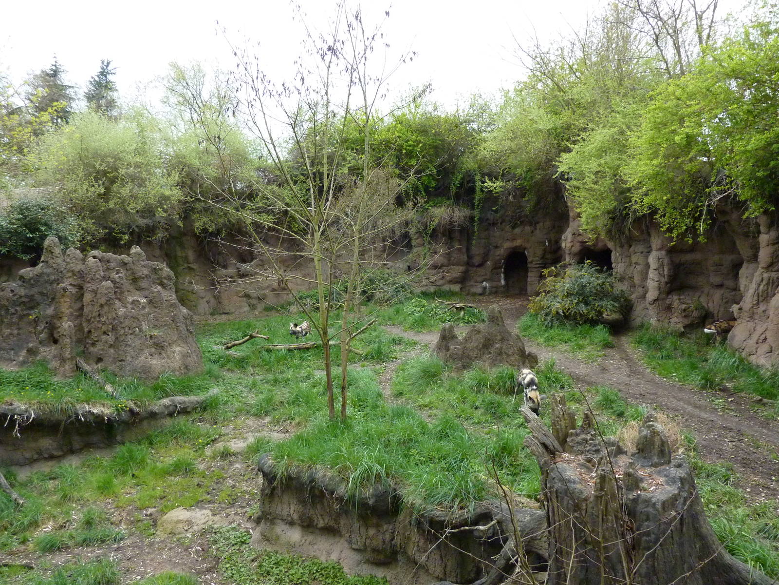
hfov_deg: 69.4
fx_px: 563
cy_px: 292
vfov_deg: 54.9
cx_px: 390
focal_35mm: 25
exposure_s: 1/500
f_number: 3.3
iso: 400
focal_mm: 4.1
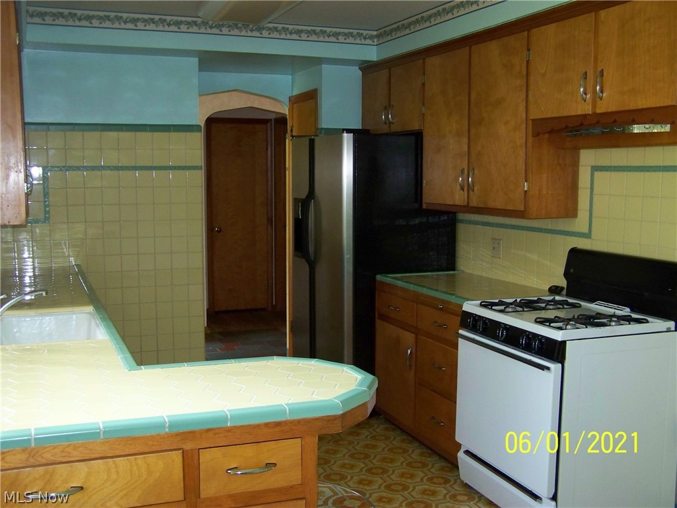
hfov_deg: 49.0
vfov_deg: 37.7
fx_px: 743
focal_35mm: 38
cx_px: 338
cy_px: 254
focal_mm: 6.3
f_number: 2.8
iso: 200
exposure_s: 1/30
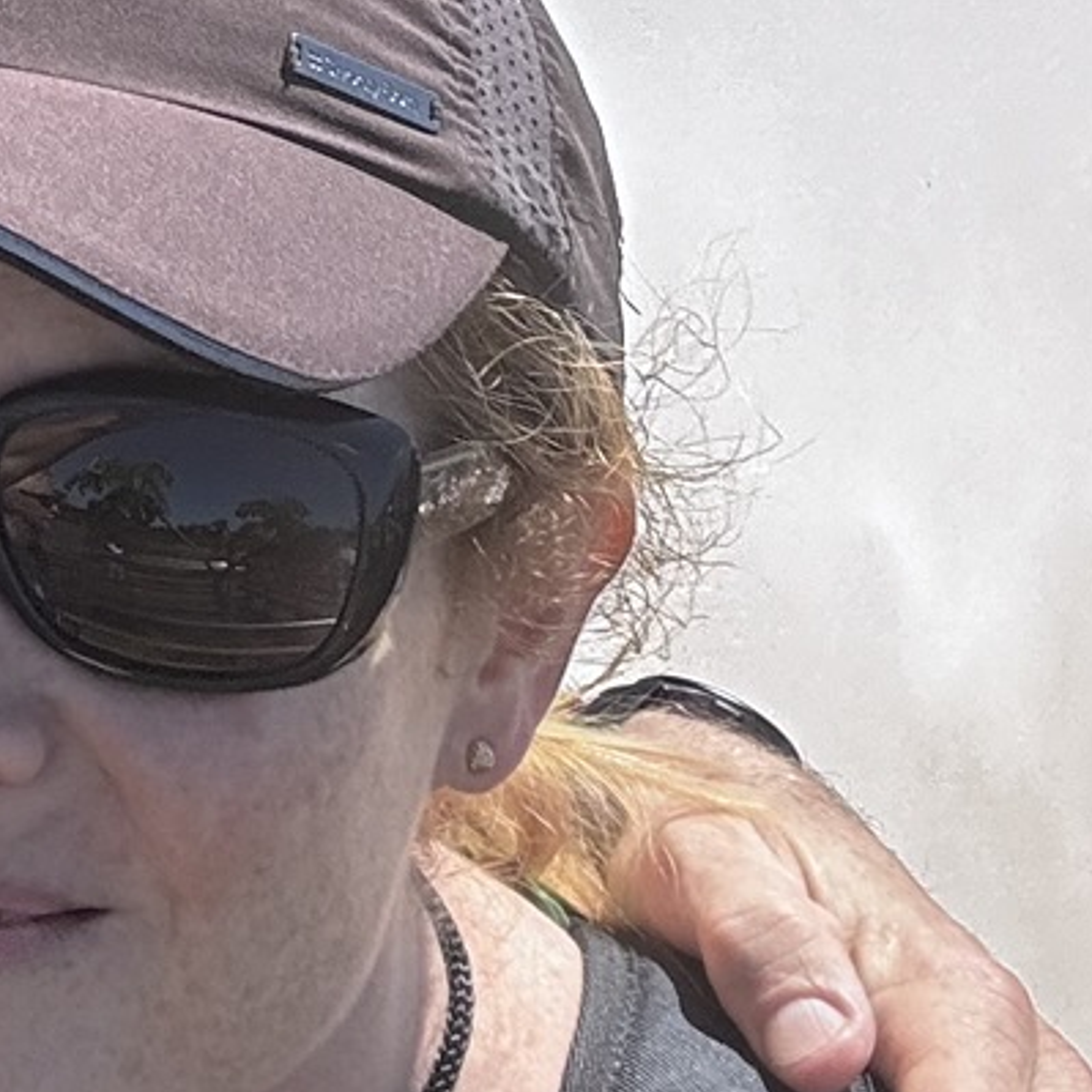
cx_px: -142
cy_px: -421
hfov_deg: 16.5
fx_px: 3640
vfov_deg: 16.0
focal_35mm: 102
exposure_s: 1/1172
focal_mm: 2.69
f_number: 1.9
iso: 25
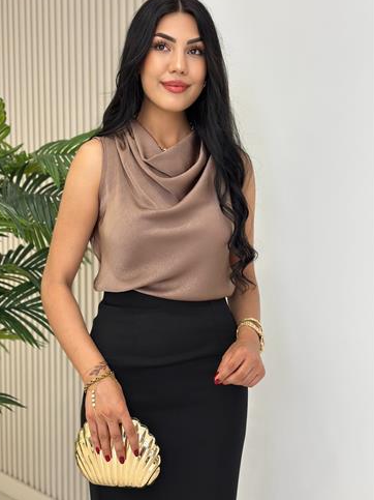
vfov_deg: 36.2
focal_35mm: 53
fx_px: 764
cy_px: 247
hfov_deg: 27.5
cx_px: 174
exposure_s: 1/141
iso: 64
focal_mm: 6.86
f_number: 1.78
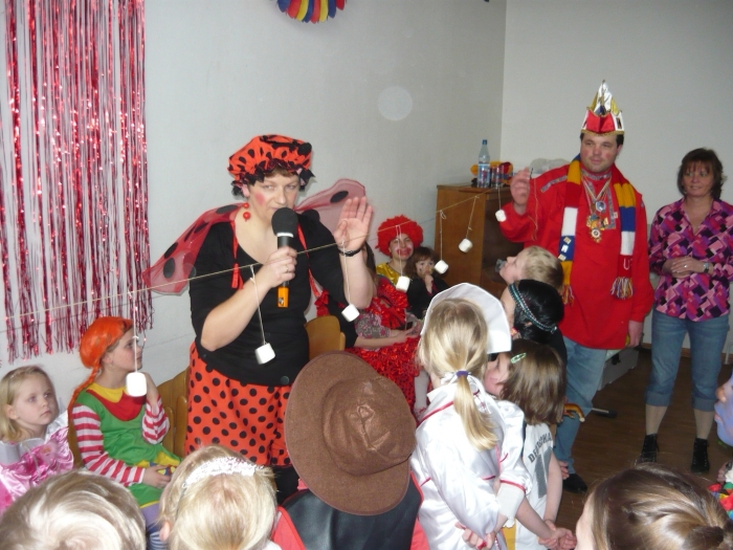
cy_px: 275
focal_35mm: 33
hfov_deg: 55.4
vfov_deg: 42.9
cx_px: 366
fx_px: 699
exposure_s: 1/30
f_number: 2.8
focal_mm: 5.5
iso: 250
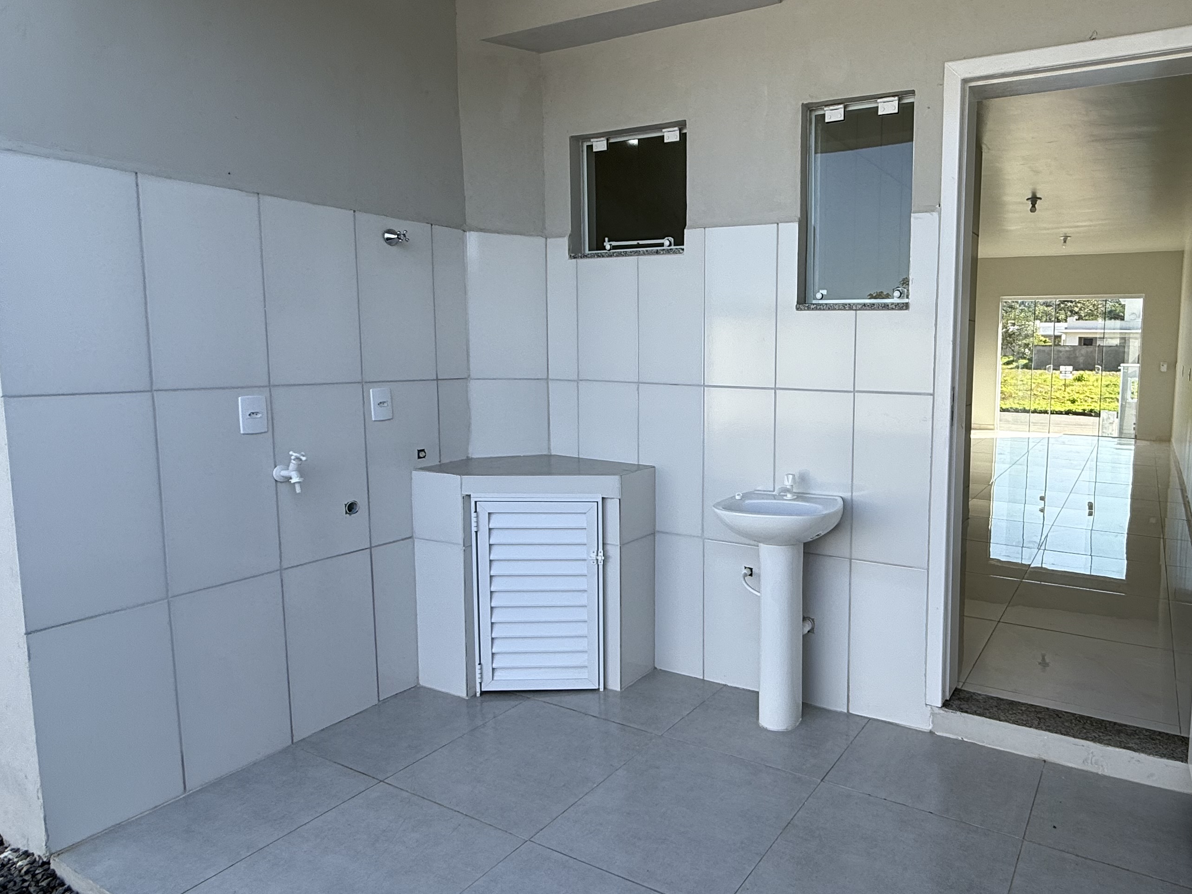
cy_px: 427
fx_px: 757
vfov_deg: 61.1
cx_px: 795
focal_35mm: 22
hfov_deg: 74.0
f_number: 2.2
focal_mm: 2.22
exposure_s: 1/613
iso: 50
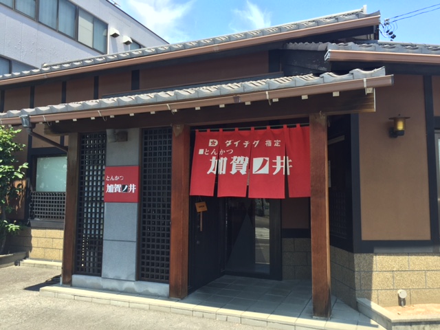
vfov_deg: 48.2
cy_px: 165
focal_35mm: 29
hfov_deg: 61.7
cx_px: 220
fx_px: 369
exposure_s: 1/460
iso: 32
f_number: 2.2
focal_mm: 4.15
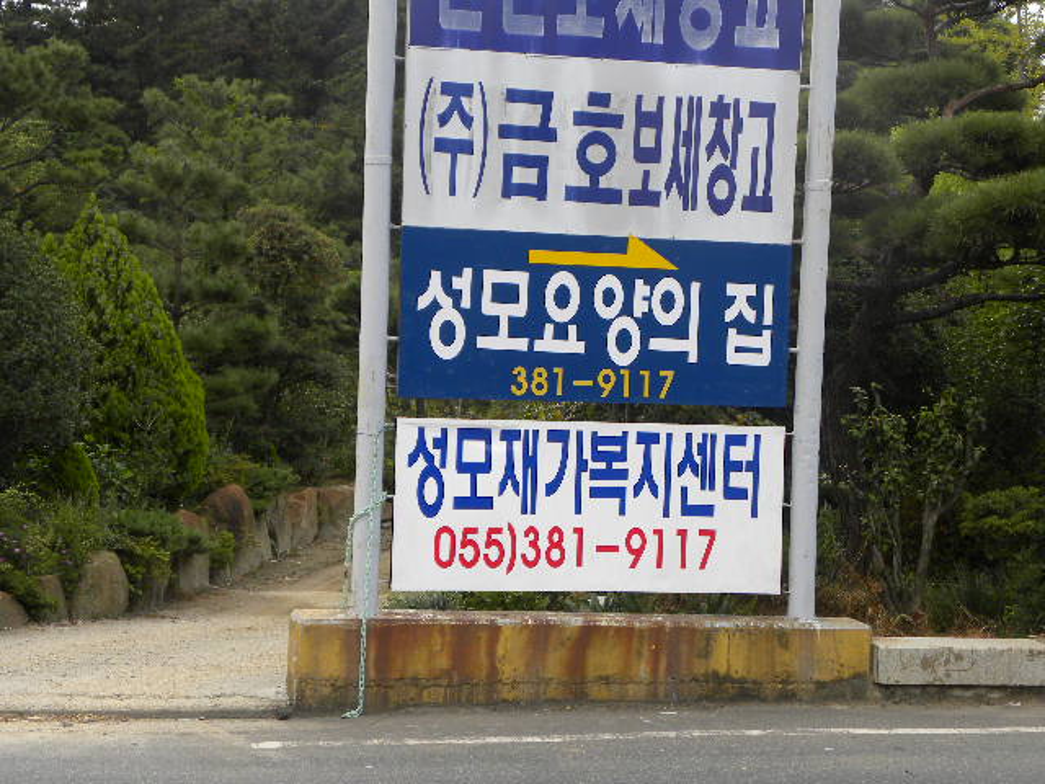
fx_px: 1992
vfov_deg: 22.3
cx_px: 522
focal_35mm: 66
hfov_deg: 29.4
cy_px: 392
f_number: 3.5
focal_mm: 11.8
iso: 64
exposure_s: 1/132
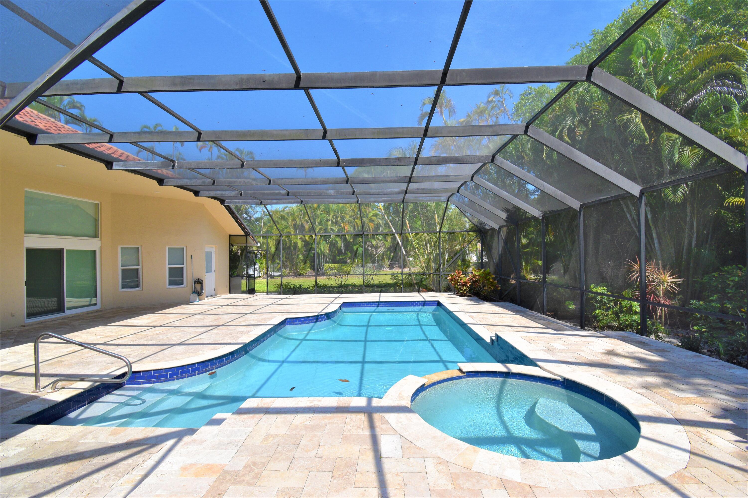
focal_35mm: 15
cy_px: 249
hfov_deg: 100.4
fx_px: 312
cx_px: 374
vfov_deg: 77.3
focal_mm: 10
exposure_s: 1/400
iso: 400
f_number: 11
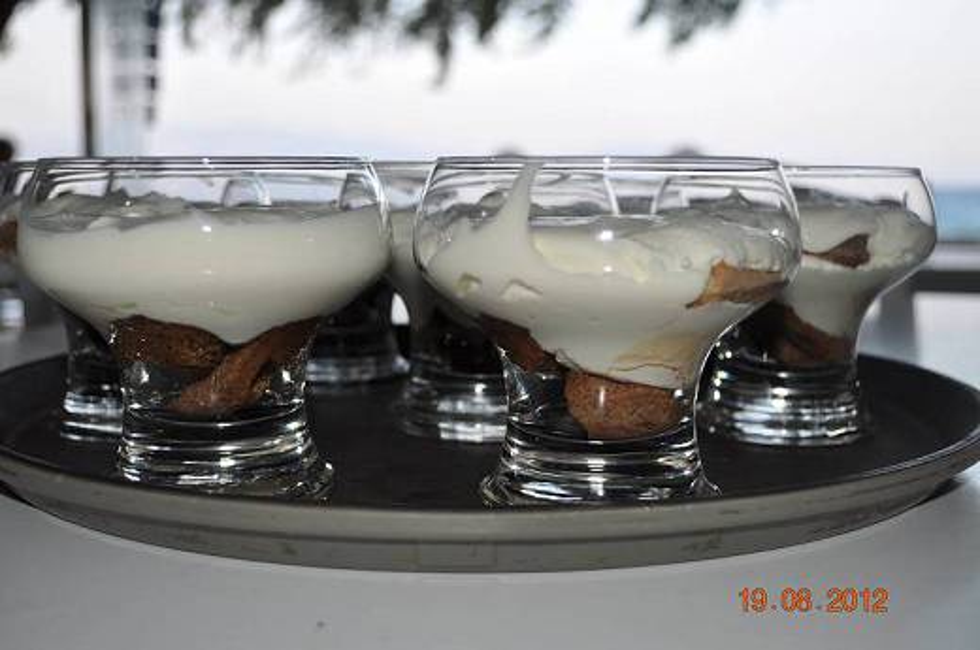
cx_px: 490
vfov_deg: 30.7
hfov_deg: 45.0
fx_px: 1182
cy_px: 325
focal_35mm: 44
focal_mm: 29
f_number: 4.5
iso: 200
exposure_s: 1/125
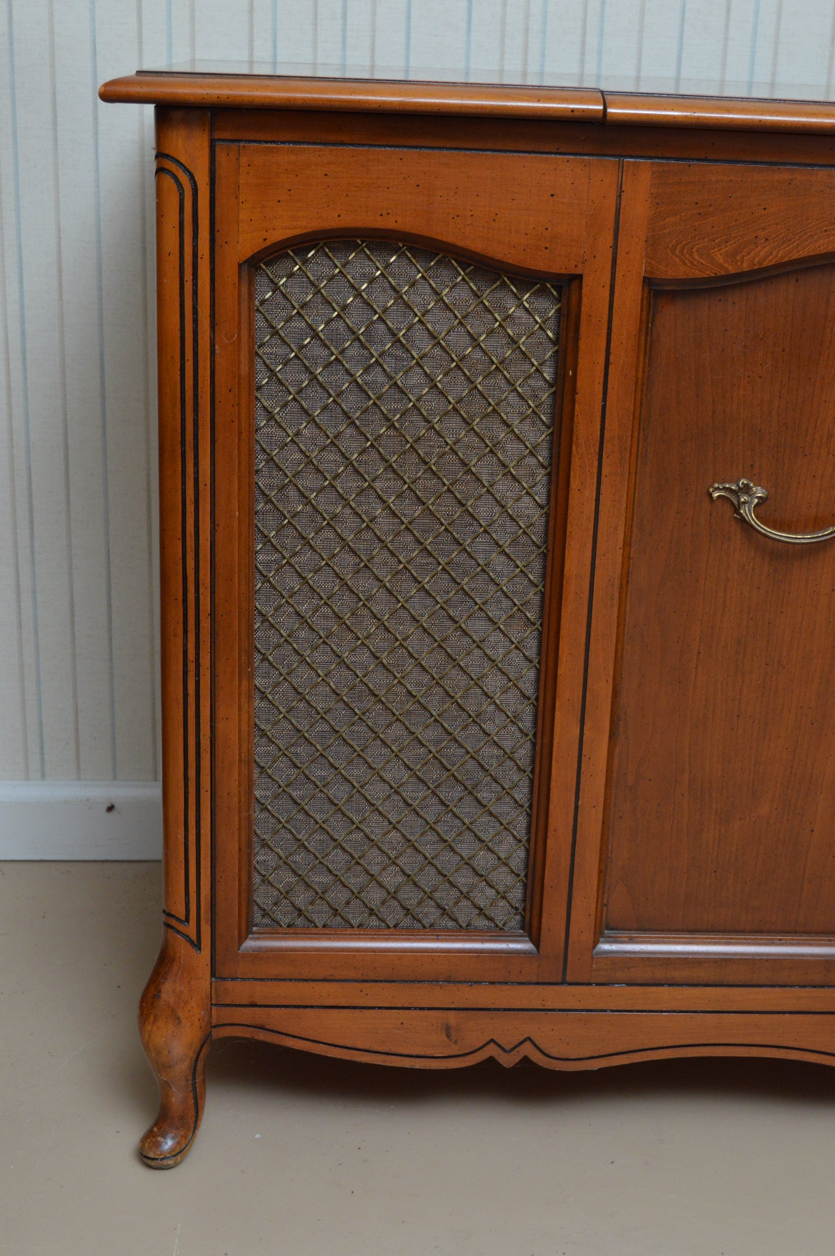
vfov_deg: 41.1
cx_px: 418
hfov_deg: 28.0
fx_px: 1673
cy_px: 628
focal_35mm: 48
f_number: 8
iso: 800
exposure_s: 1/80
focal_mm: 32
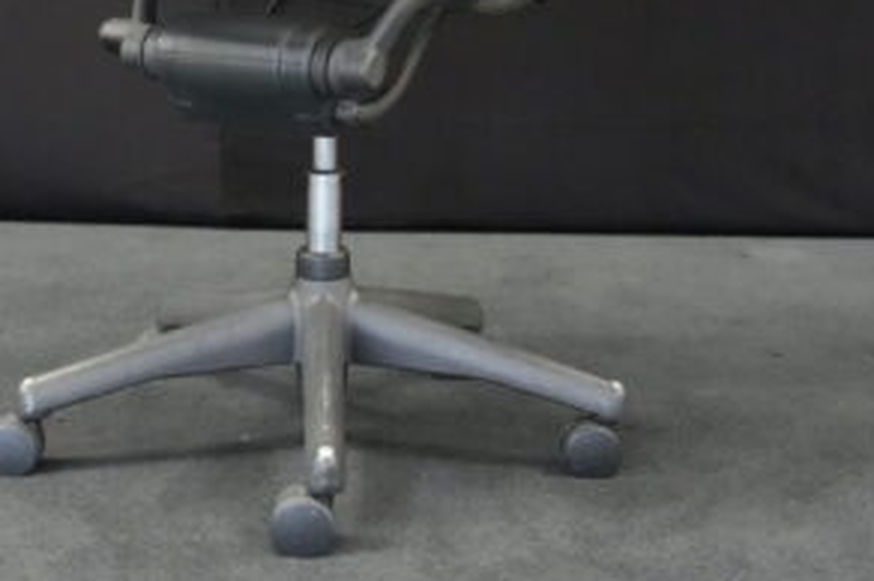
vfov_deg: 18.5
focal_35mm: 72
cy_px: 18
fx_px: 1746
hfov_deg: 28.0
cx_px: 347
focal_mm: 35
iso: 12800
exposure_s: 1/160
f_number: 4
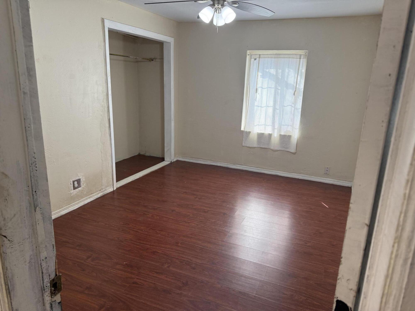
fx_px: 288
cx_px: 208
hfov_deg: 71.6
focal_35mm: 24
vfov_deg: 56.8
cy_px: 156
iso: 200
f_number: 1.78
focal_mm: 6.76
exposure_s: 1/124
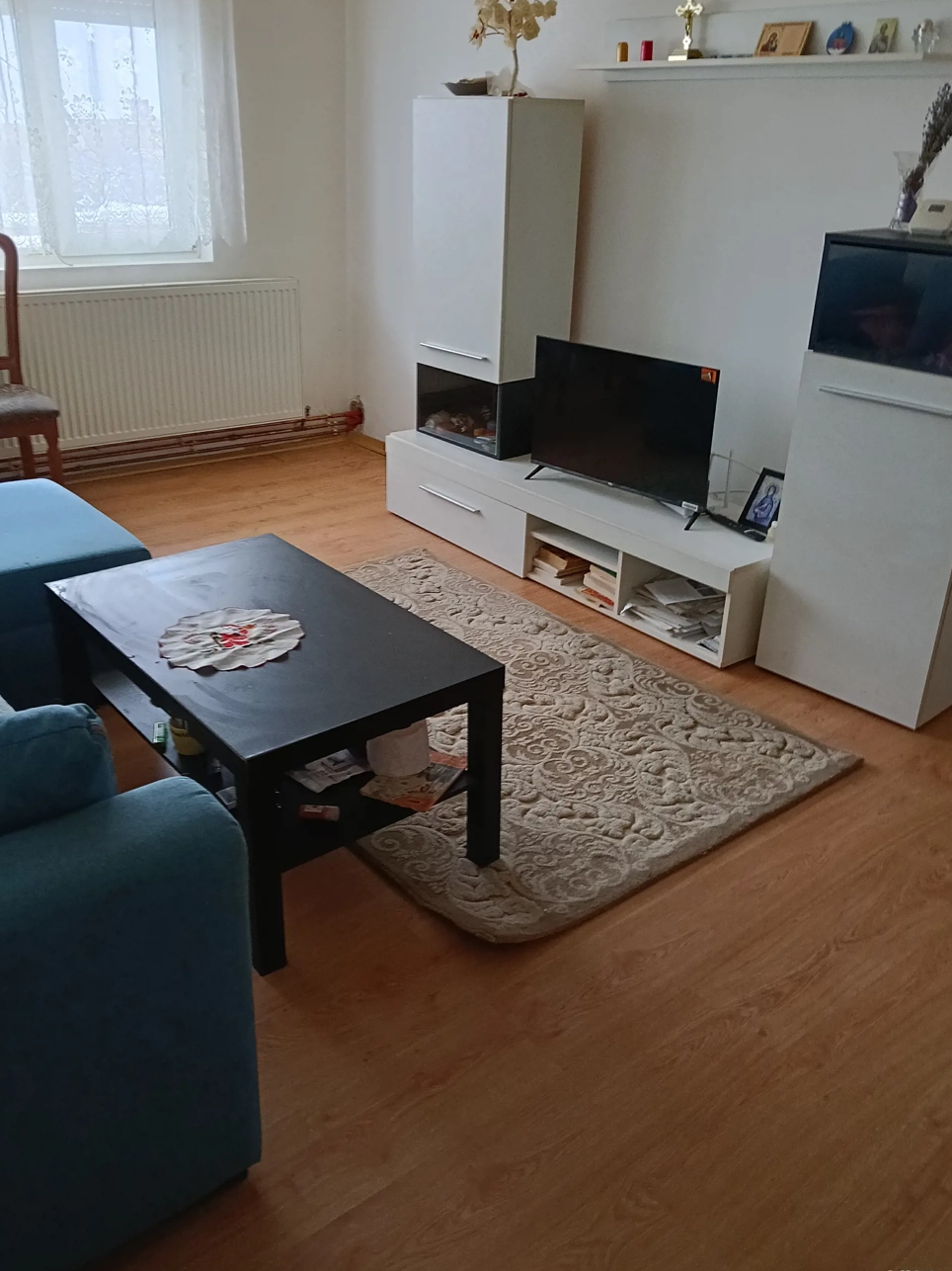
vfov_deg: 63.5
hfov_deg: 49.7
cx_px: 471
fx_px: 1027
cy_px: 633
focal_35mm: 28
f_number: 1.8
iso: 320
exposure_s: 1/33.3
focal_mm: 3.98
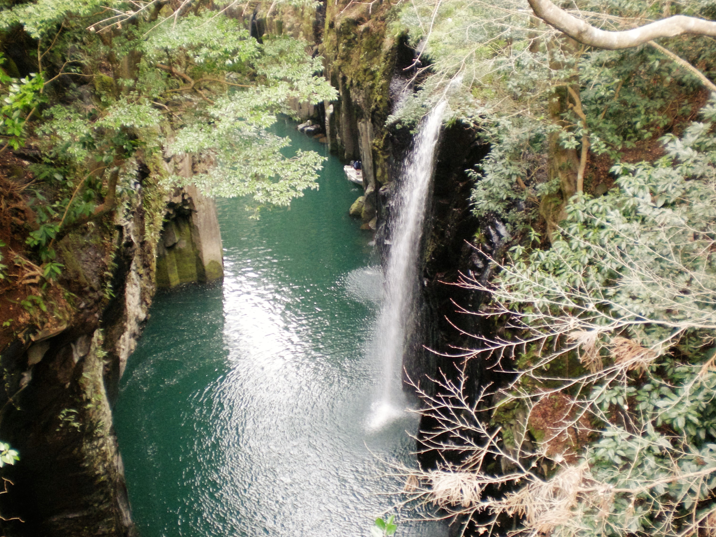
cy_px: 264
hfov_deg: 47.9
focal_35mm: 39
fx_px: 807
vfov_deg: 36.8
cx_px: 351
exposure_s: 1/50
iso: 200
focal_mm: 6.3
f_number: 3.1
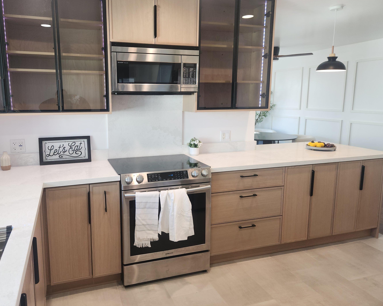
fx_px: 295
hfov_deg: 65.8
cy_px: 142
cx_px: 168
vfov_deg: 54.9
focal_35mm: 26
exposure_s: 1/60
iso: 50
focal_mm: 5.4
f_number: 1.8
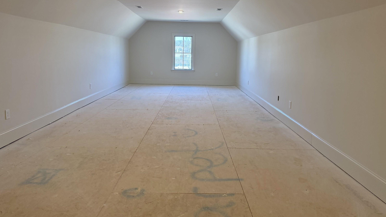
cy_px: 83
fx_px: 276
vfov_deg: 42.6
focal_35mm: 27
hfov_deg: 69.9
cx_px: 198
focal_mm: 6.76
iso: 200
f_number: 1.78
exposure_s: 1/159
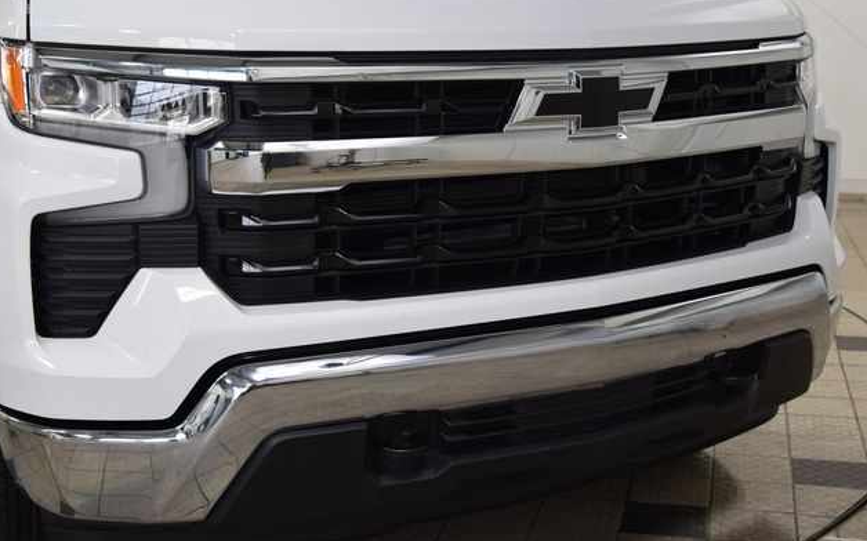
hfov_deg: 38.2
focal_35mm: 53
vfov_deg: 24.4
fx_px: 1252
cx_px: 428
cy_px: 266
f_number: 6.3
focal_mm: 34
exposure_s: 1/20
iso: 400
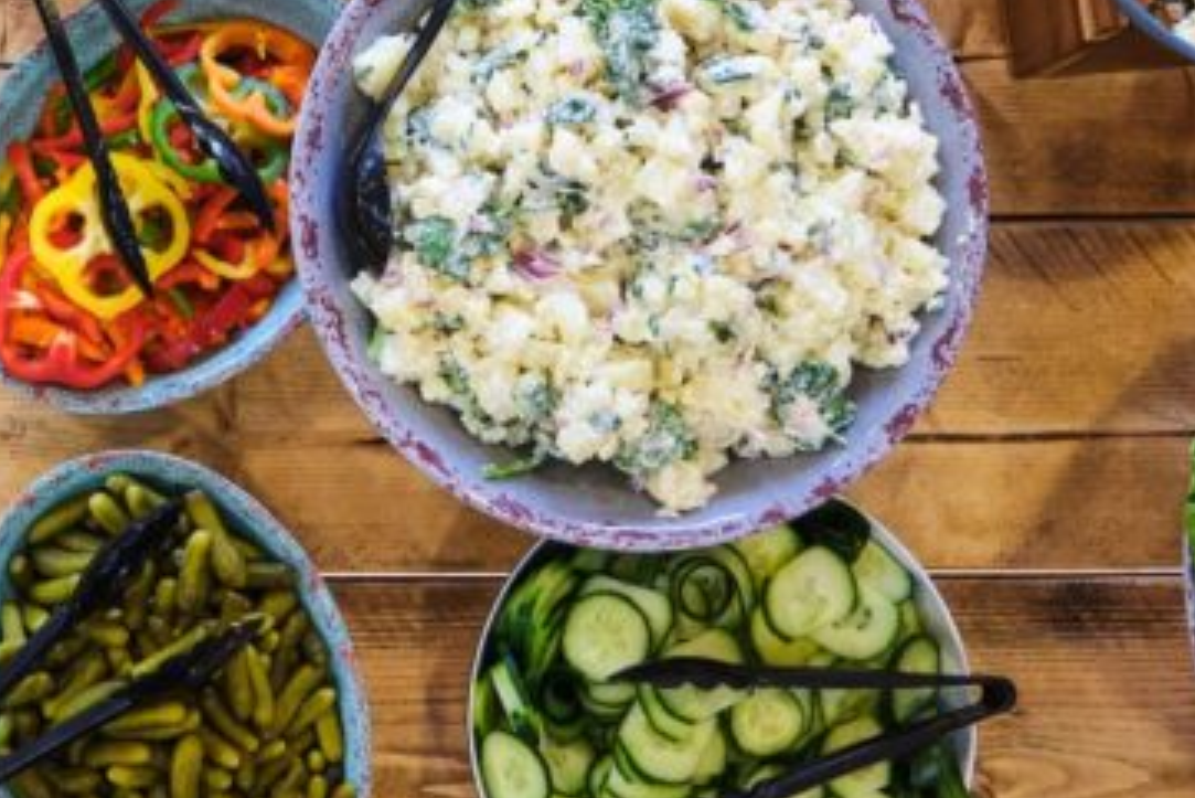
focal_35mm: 68
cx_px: 195
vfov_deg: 19.8
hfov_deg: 28.8
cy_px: 141
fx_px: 2258
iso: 1000
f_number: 2.8
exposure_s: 1/125
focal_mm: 16
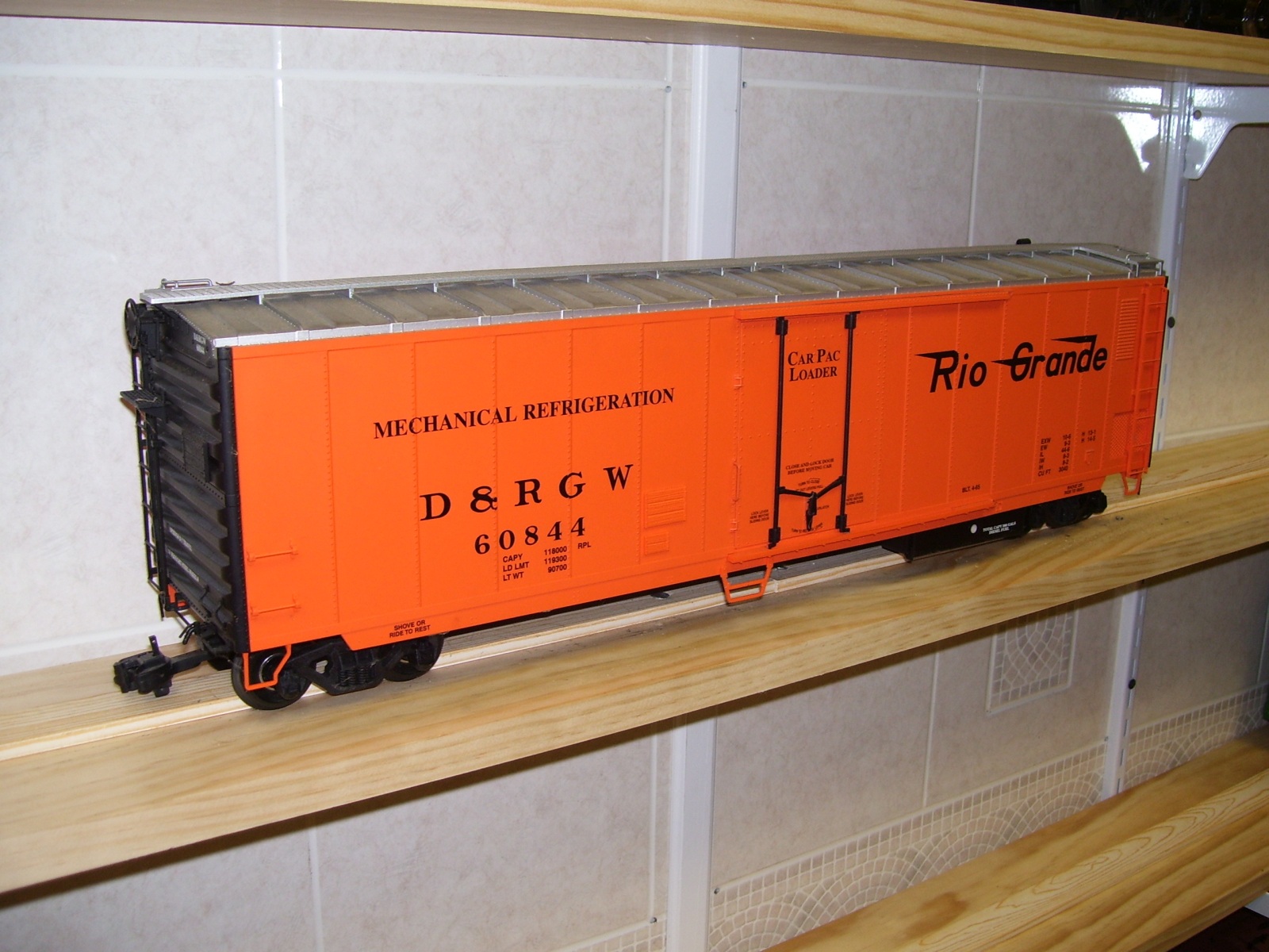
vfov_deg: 38.7
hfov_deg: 50.1
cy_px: 476
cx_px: 634
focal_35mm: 37
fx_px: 1356
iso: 80
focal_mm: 6
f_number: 2.7
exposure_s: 1/60
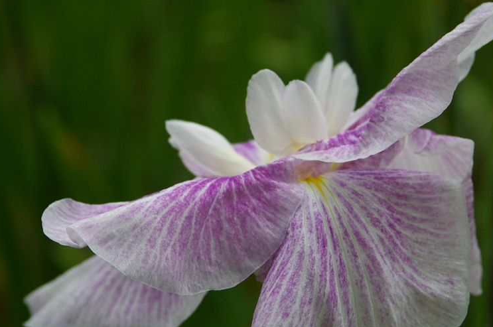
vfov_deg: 8.0
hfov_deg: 12.0
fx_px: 2348
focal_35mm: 172
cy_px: 188
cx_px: 311
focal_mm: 83
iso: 400
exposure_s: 1/125
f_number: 5.6
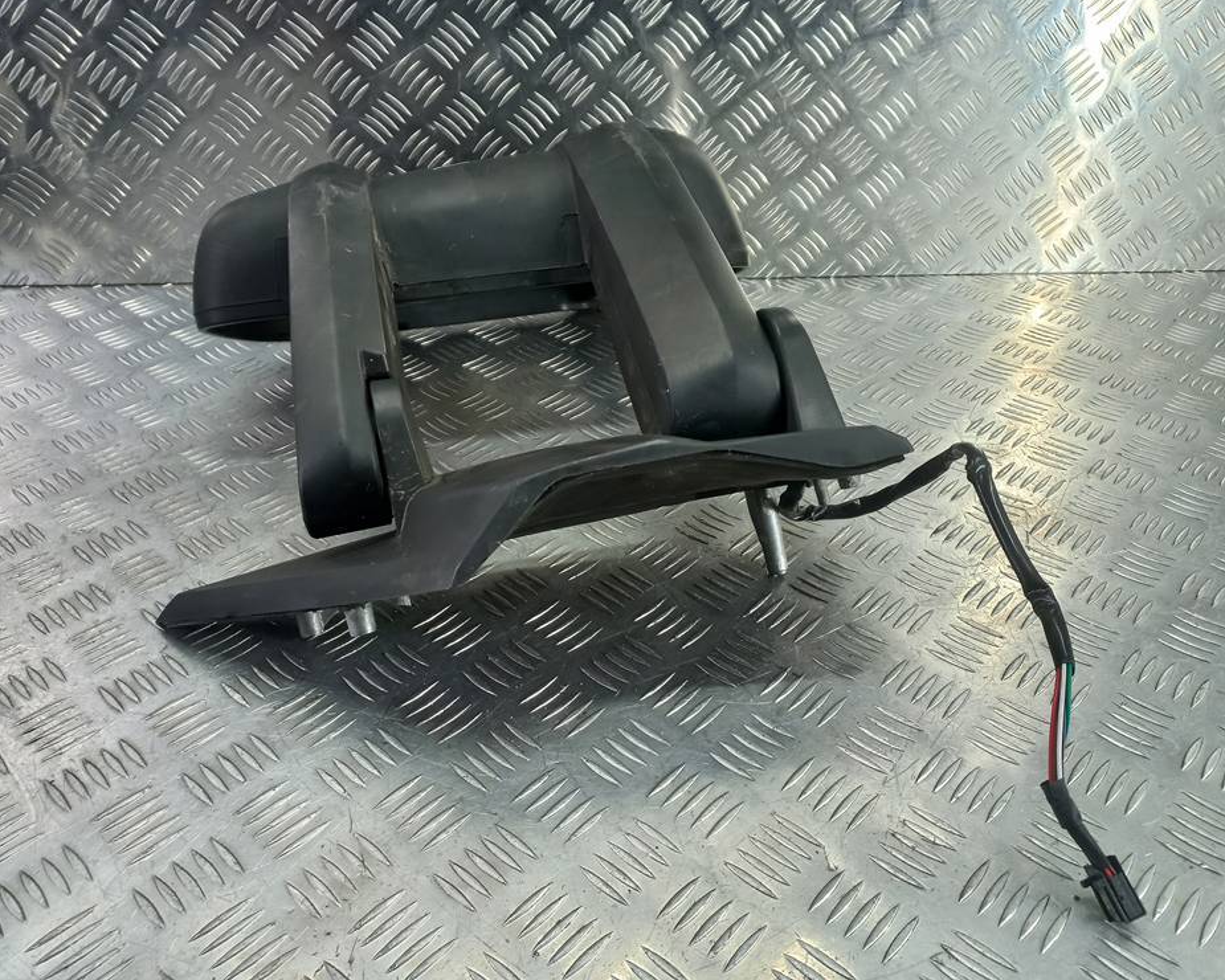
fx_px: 979
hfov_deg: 64.1
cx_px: 633
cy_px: 494
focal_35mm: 27
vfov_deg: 53.2
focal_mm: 4.6
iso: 64
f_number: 1.8
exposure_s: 1/50
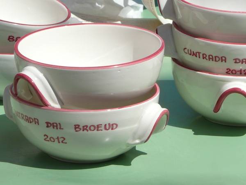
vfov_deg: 8.0
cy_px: 92
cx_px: 123
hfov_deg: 10.6
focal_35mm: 186
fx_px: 1322
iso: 100
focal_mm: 19.2
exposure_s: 1/800
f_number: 5.6
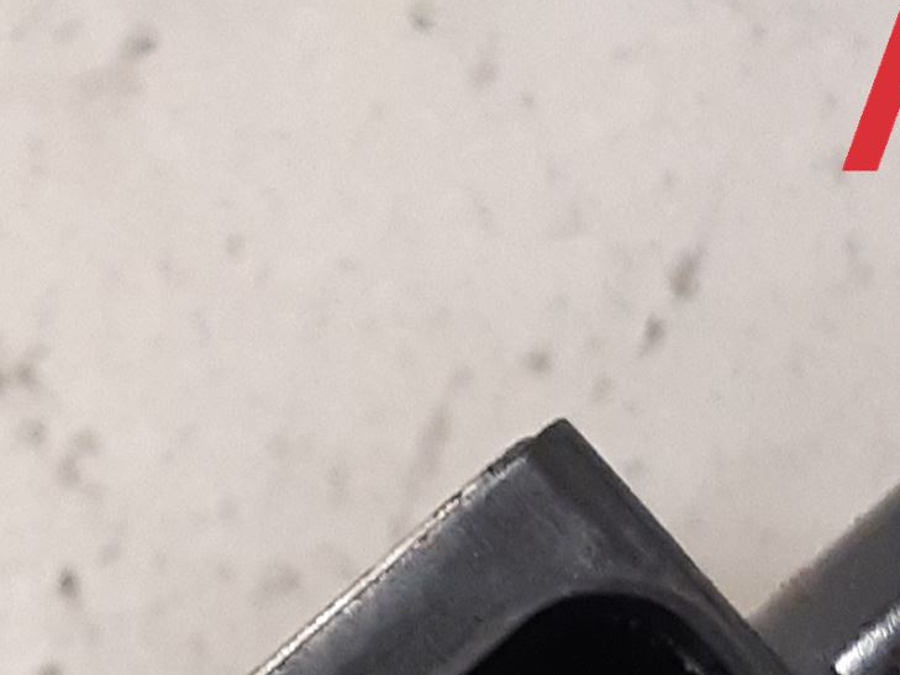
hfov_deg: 26.6
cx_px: 336
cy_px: 911
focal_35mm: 73
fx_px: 1898
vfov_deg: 18.6
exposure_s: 1/40
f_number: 1.7
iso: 250
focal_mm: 3.93
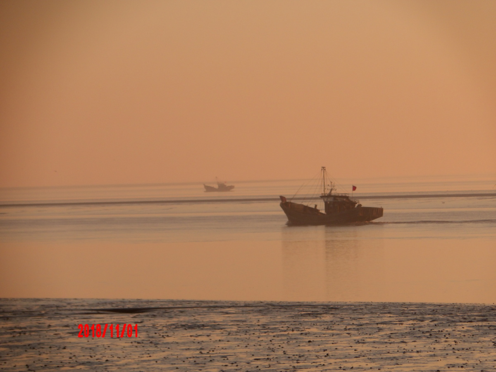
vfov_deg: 4.4
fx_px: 4872
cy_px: 186
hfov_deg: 5.8
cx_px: 248
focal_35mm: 340
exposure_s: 1/386
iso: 100
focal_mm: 61
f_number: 4.7
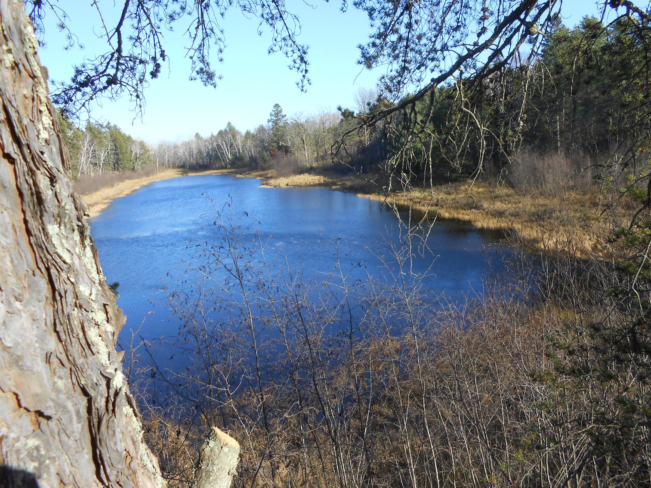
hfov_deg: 67.3
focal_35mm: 26
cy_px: 244
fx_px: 489
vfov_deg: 53.1
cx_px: 326
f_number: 3.5
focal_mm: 4.6
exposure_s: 1/320
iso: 80
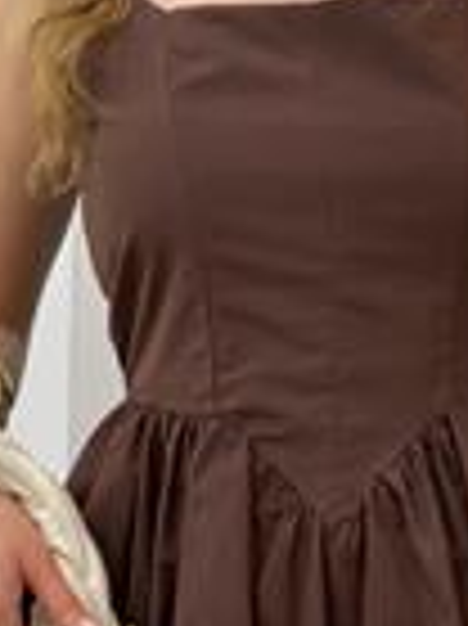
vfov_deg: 12.7
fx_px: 2798
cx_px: 153
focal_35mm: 155
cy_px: 227
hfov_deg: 9.6
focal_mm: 6
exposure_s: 1/100
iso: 100
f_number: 2
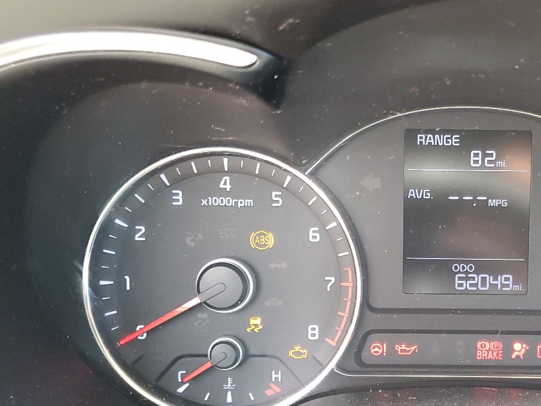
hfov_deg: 39.6
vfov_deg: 31.2
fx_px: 719
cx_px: 431
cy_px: 286
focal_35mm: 46
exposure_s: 1/60.2
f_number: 1.5
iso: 219
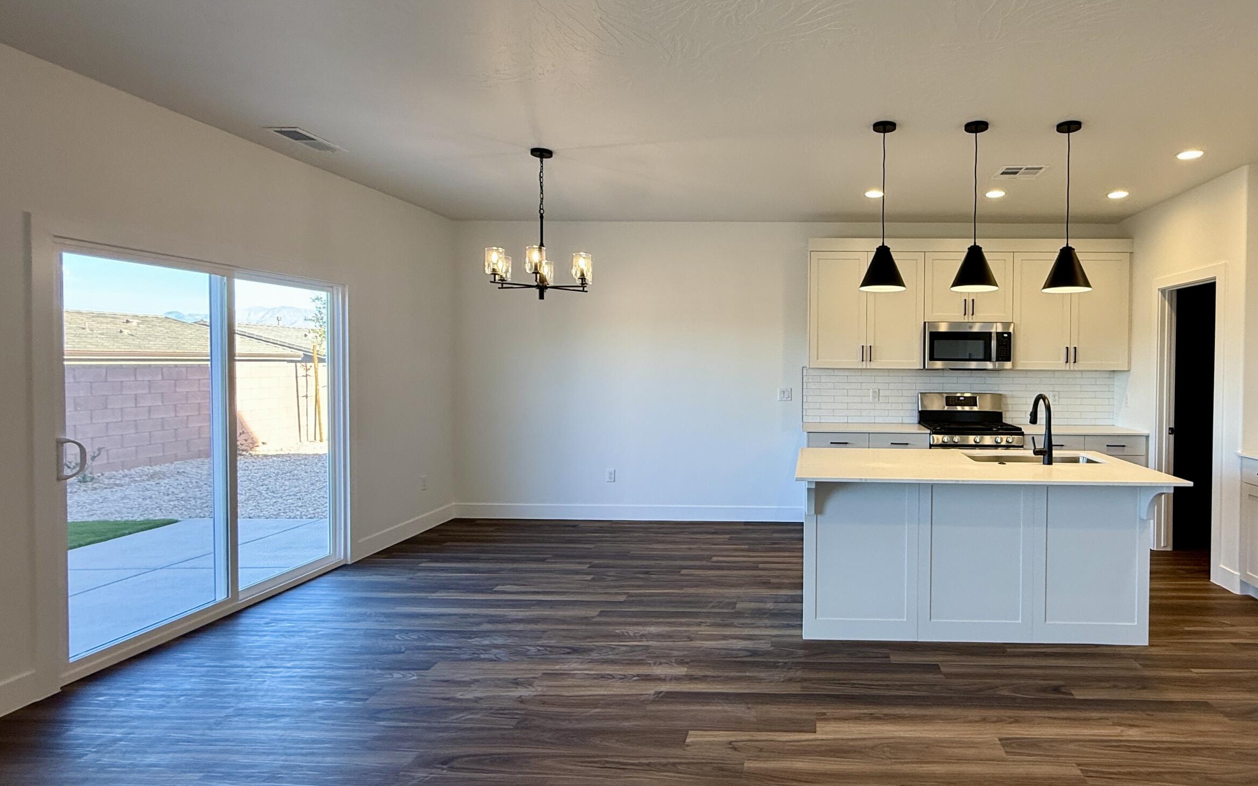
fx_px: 651
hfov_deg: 85.9
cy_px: 375
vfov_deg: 62.2
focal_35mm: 19
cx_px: 802
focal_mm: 2.22
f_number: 2.2
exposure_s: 1/120
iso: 100
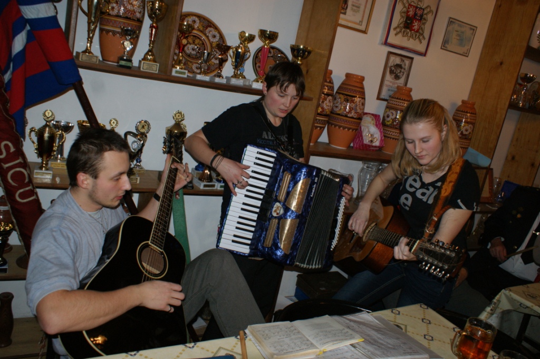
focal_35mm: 27
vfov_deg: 47.9
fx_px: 405
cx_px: 270
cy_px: 180
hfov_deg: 67.4
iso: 400
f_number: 5.6
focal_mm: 18
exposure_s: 1/60
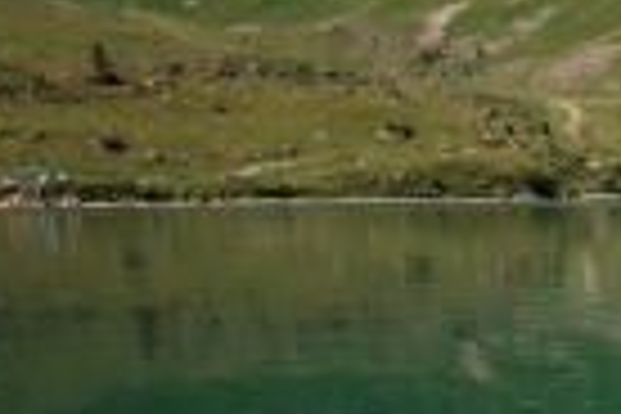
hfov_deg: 20.5
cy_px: 394
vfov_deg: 22.0
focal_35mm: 60
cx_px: 1174
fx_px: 1035
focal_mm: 10
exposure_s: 1/220
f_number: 8
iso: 160
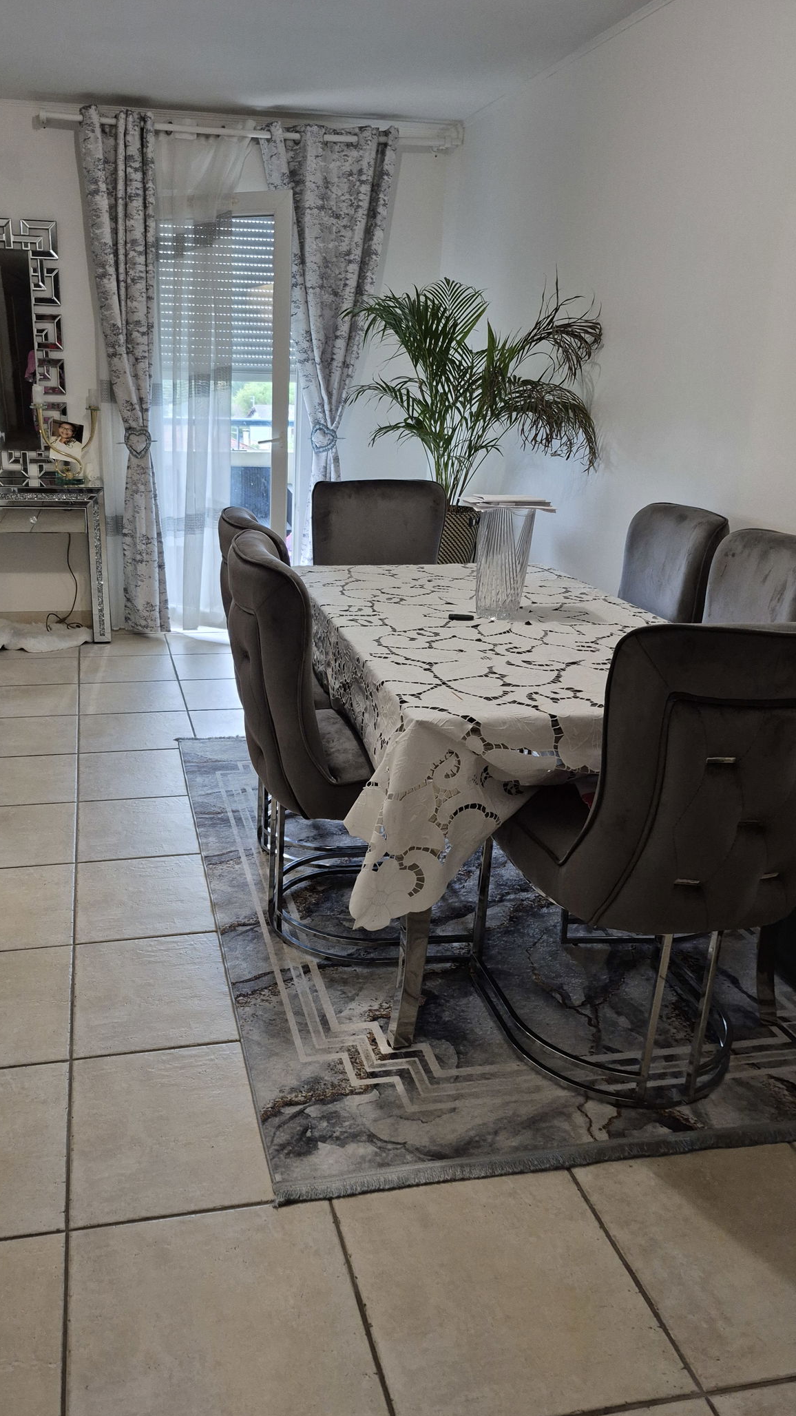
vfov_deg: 71.9
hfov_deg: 43.9
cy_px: 731
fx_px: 976
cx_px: 289
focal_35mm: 26
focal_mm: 5.4
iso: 640
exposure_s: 1/100
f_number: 1.8
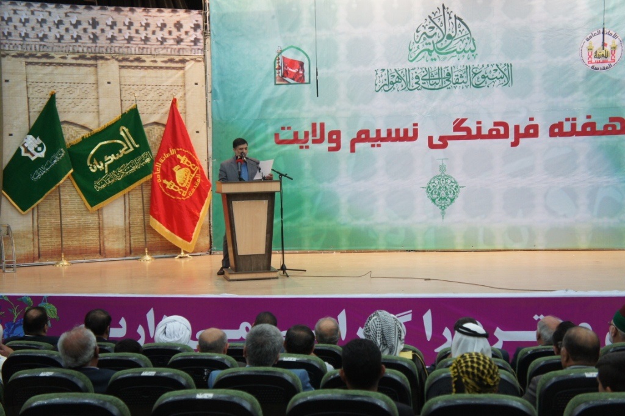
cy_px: 208
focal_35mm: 58
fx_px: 1015
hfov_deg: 34.2
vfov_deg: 23.1
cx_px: 312
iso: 1250
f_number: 4.5
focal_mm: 39
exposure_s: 1/60
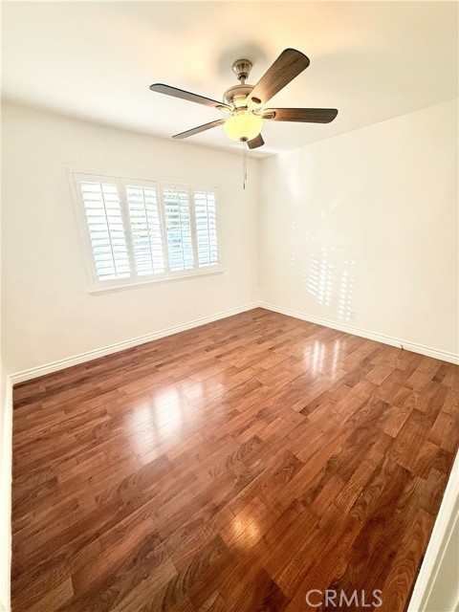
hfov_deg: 85.7
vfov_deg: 102.1
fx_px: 248
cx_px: 230
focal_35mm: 14
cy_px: 306
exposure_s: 1/120
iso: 100
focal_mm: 2.22
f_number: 2.2
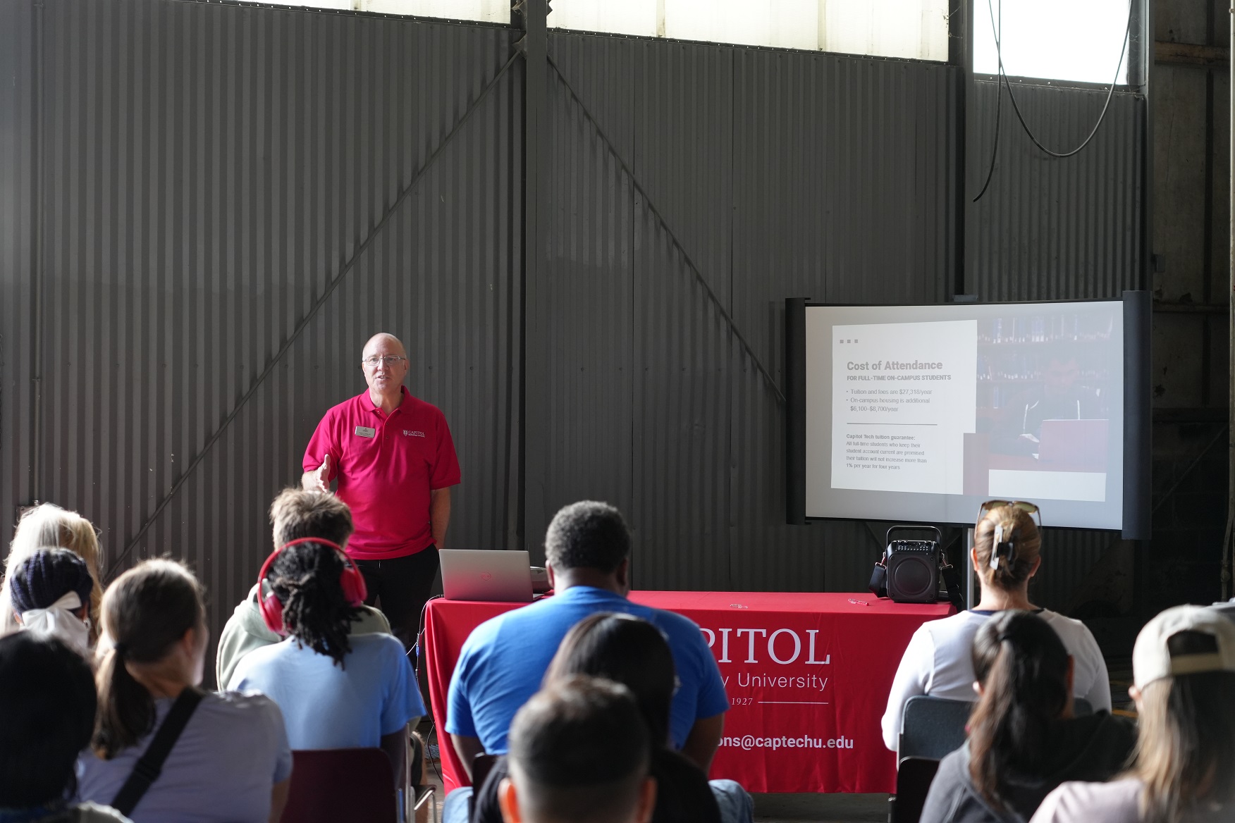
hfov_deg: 29.7
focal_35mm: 68
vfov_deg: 20.0
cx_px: 618
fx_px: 2333
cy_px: 412
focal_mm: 68
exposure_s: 1/160
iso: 1250
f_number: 4
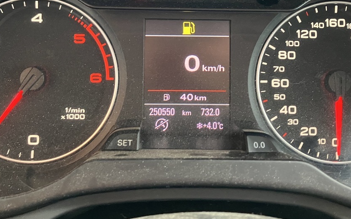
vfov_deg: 24.8
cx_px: 176
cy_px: 36
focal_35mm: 51
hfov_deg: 39.6
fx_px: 488
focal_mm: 3.99
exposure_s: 1/30
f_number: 1.8
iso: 400
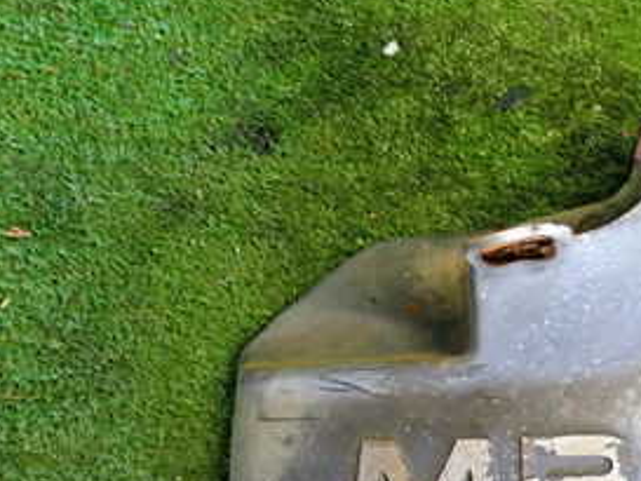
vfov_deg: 22.3
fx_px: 1223
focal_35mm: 66
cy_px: 214
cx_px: 535
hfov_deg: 28.6
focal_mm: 5.4
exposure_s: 1/30
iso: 320
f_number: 2.3
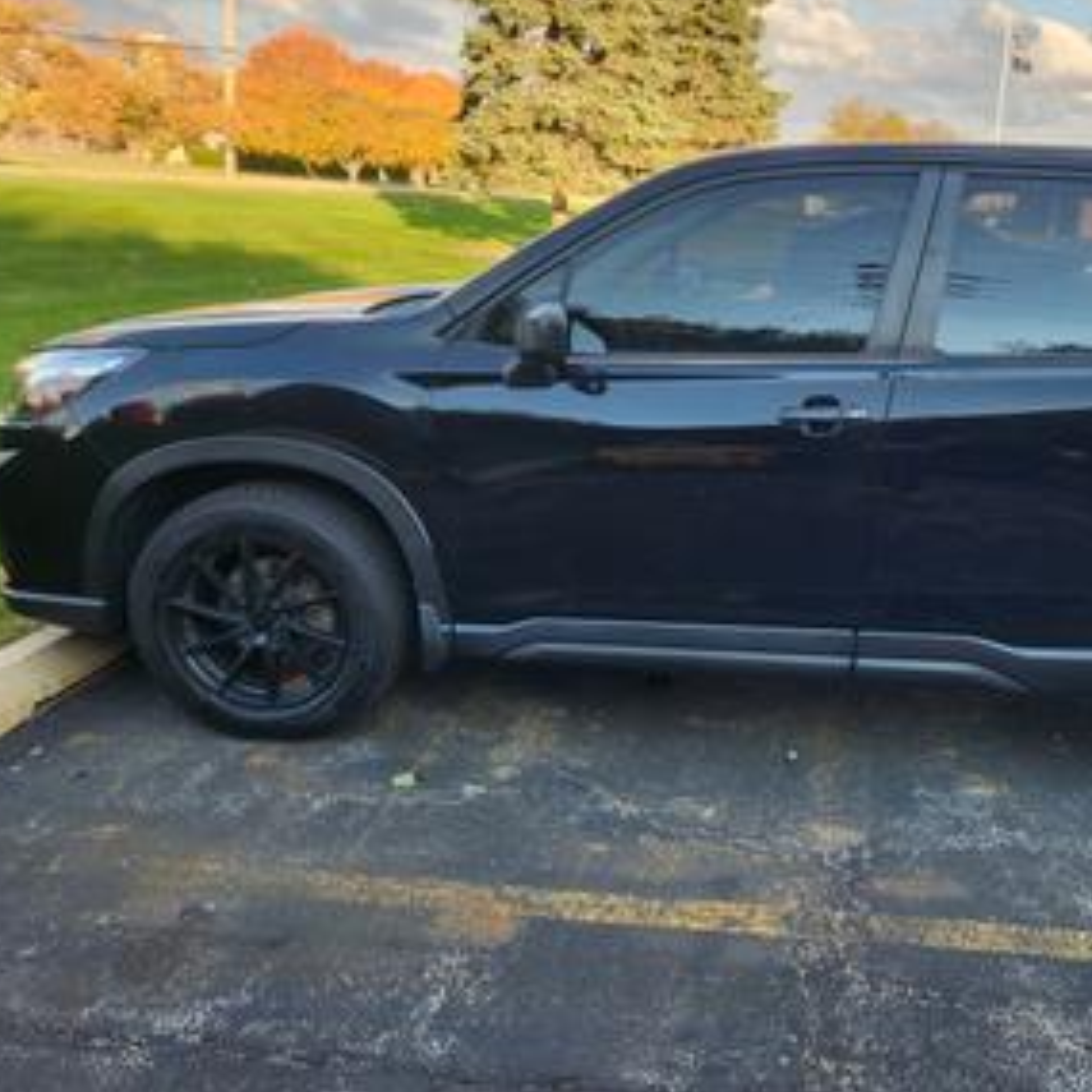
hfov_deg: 44.2
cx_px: 843
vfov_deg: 46.0
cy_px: 536
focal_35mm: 36
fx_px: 1285
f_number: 1.8
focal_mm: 5.4
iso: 20
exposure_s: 1/215
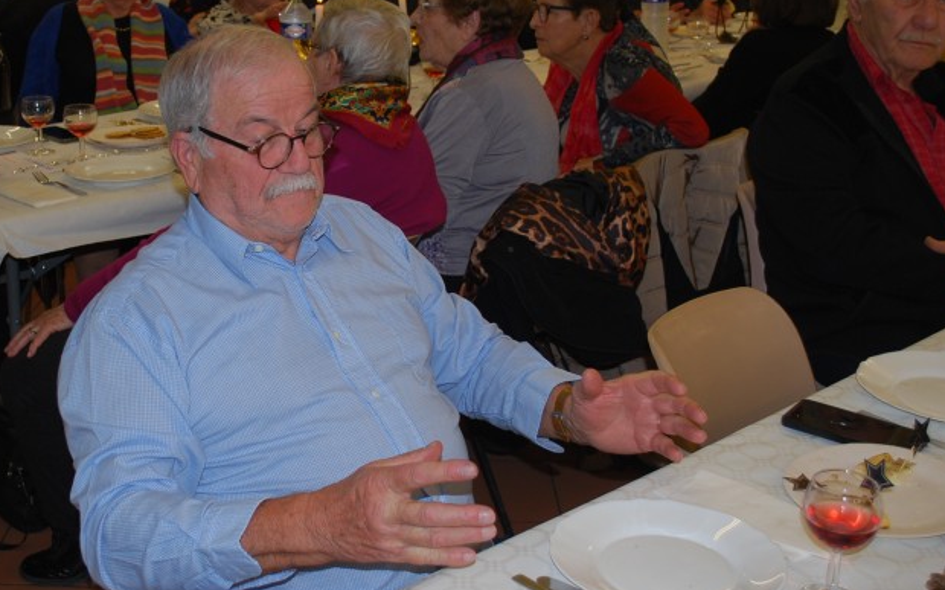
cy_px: 204
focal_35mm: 53
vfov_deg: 24.3
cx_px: 328
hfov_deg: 37.9
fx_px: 1364
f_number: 4.2
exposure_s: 1/60
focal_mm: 24
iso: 200
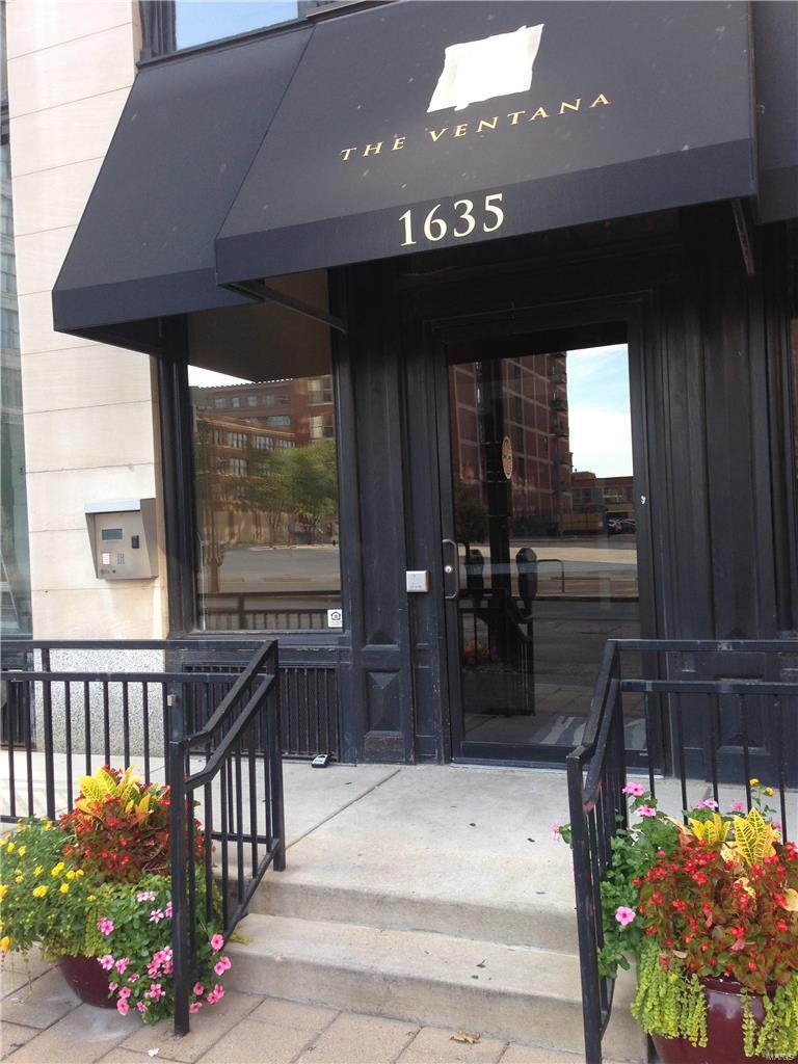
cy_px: 532
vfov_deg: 55.4
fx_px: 1014
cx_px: 399
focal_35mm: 33
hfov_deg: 42.9
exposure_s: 1/153
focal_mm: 4.12
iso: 50
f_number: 2.4
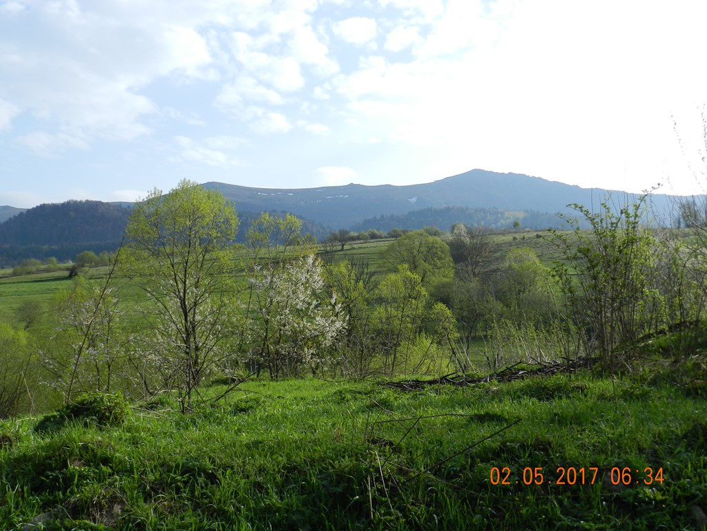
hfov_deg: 49.0
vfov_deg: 37.7
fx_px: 776
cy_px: 266
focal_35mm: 38
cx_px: 354
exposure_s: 1/1000
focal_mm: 6.7
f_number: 4
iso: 160
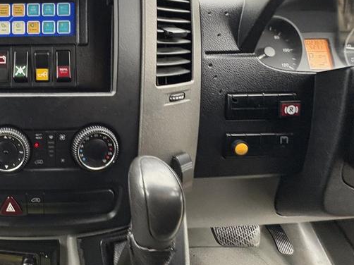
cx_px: 45
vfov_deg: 52.7
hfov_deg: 60.4
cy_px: 70
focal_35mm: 25
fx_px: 256
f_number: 2.2
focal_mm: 2.22
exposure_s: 1/60
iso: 400
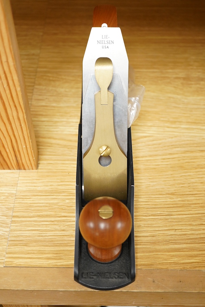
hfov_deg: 29.3
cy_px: 151
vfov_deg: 42.7
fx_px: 393
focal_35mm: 46
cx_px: 104
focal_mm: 30
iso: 1250
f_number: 3.5
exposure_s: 1/125
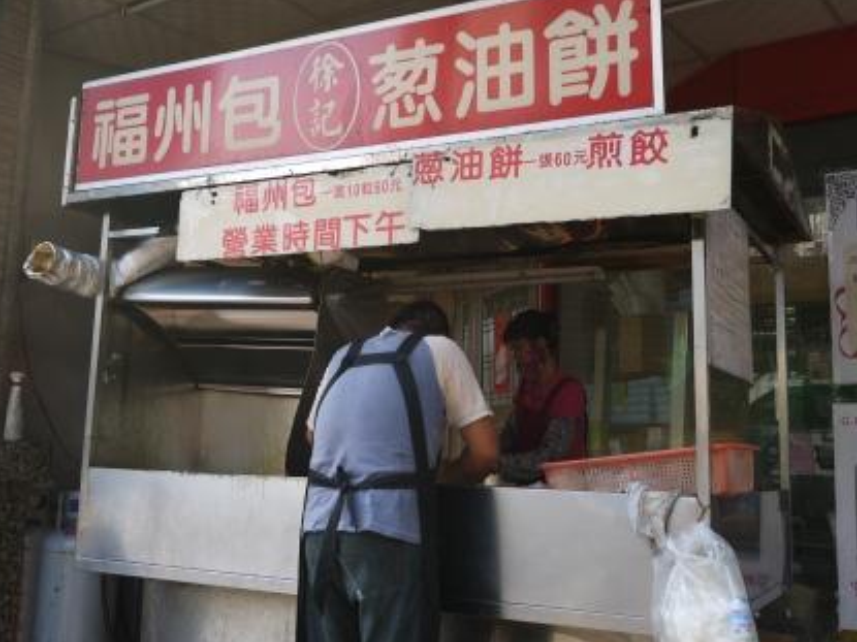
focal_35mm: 41
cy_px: 301
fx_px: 1015
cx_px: 396
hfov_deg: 45.8
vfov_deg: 35.1
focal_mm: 19
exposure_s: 1/100
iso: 160
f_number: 4.5
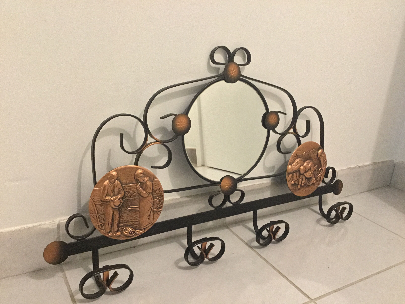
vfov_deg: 45.4
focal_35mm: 31
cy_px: 152
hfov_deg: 58.4
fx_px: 363
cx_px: 202
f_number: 2.4
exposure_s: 1/33
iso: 250
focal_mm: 3.3
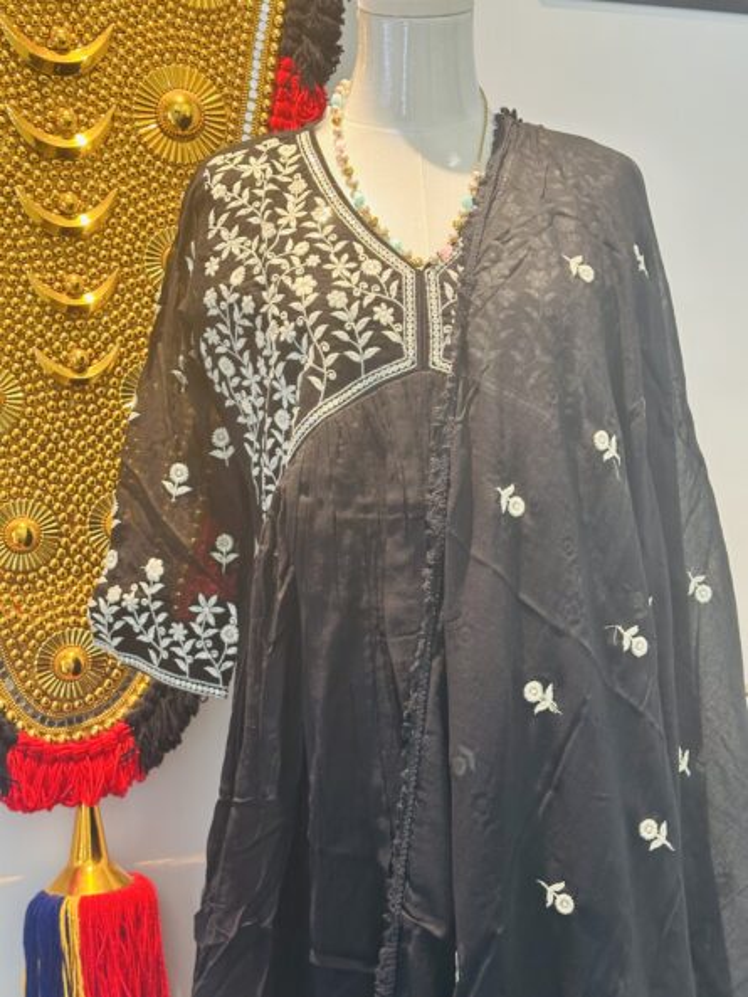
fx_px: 1382
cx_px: 374
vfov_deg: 39.6
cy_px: 498
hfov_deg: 30.3
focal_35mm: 48
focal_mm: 6.86
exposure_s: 1/40
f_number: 1.78
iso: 250
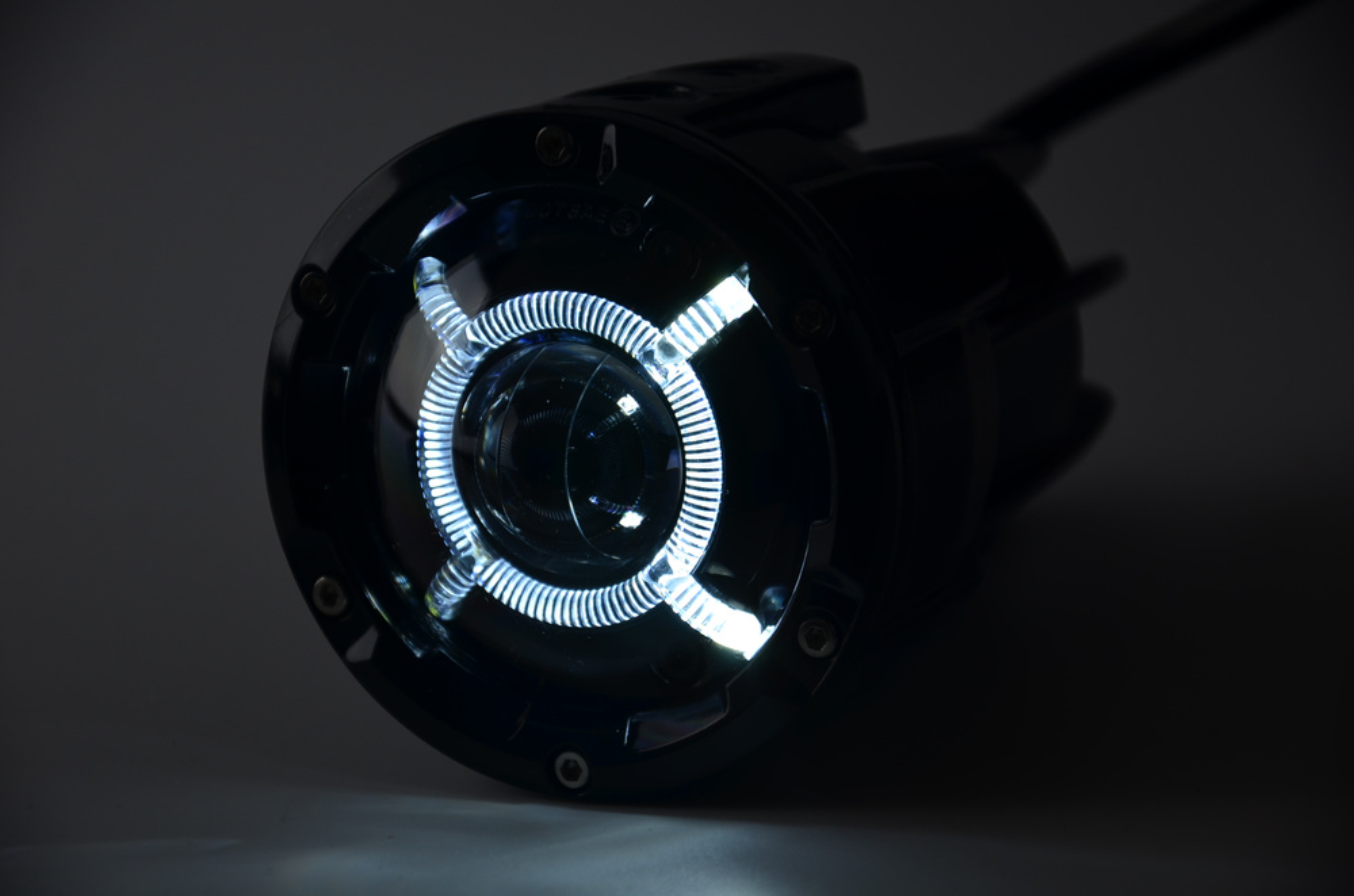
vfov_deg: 8.7
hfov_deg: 13.1
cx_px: 677
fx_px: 5911
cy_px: 448
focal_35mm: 158
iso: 100
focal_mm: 105
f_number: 5.6
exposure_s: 1/125
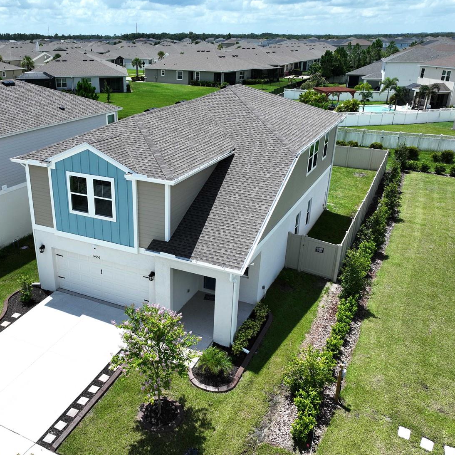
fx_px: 461
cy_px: 245
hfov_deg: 51.6
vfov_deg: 52.5
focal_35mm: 31
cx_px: 153
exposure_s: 1/500
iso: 100
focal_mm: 12.29
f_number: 3.2
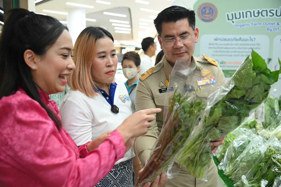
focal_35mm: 38
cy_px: 94
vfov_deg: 35.0
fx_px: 296
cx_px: 140
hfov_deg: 50.7
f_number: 4
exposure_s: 1/125
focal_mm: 38
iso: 2800
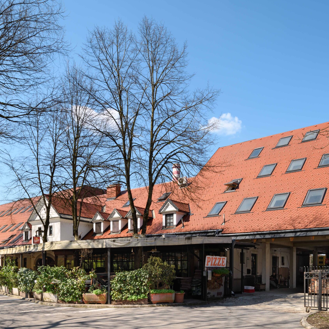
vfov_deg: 52.5
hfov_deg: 52.5
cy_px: 166
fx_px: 333
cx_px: 149
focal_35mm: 31
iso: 100
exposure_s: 1/100
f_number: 11
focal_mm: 24
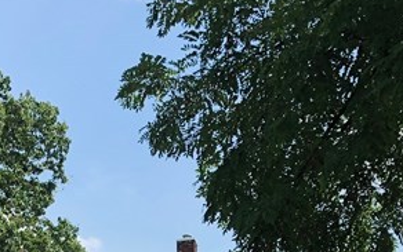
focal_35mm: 104
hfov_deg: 19.6
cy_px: 475
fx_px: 1143
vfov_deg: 11.5
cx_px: 41
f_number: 1.8
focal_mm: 3.99
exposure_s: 1/1412
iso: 20
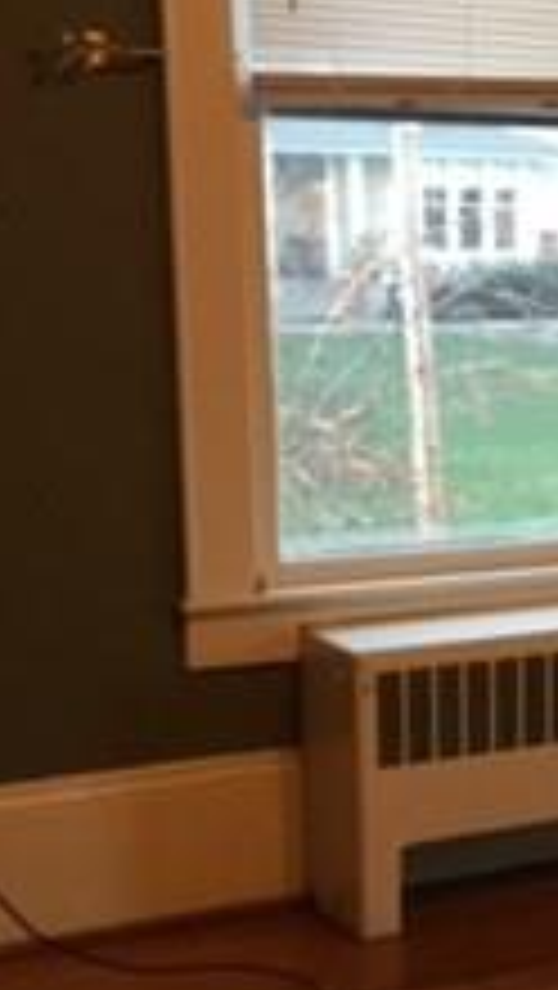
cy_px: 554
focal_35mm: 92
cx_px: 1359
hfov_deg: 11.0
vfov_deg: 23.1
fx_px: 2416
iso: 100
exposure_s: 1/30
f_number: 2.2
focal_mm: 4.15
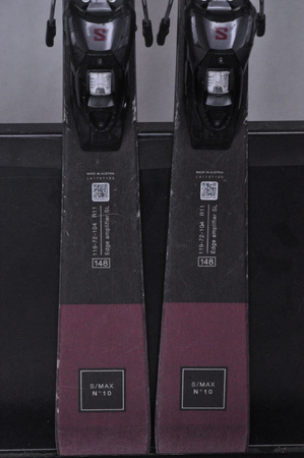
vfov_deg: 15.2
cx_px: 152
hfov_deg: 10.1
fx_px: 1714
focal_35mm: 135
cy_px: 229
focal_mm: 90
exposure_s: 1/125
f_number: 9.5
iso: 3200
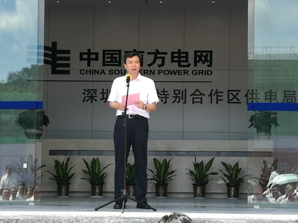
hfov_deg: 18.2
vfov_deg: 13.7
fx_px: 929
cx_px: 149
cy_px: 112
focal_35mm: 108
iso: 50
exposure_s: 1/240
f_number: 2.2
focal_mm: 4.5
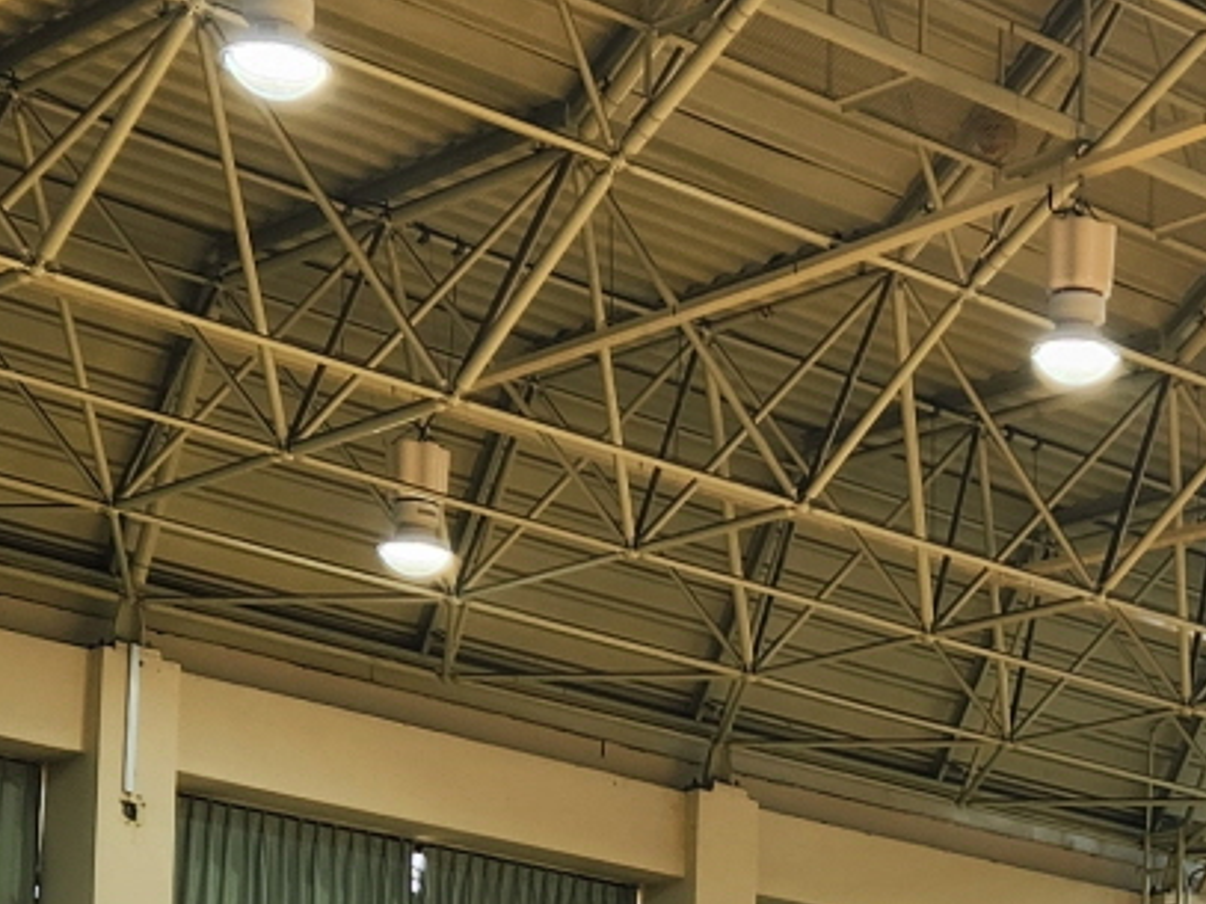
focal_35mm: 113
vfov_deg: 12.3
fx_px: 3936
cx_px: 1129
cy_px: 1455
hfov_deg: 17.1
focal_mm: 5.4
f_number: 1.8
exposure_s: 1/180
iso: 20
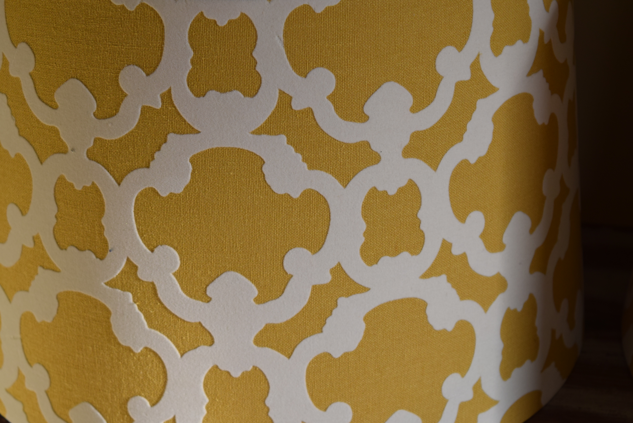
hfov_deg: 24.6
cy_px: 212
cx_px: 316
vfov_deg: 16.6
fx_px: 1452
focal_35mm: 82
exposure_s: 1/200
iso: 400
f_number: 7.1
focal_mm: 55
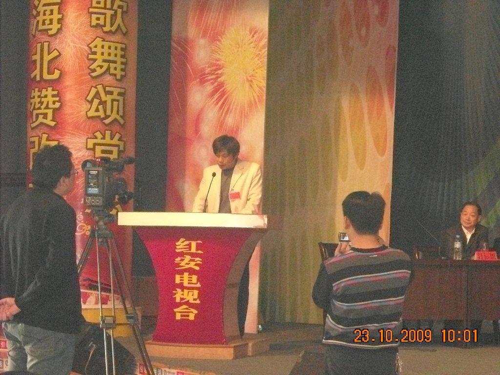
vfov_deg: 14.1
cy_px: 188
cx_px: 250
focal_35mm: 105
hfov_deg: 18.7
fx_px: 1517
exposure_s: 1/60
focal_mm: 17.1
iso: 1600
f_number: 4.7
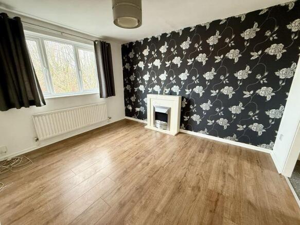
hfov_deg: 102.1
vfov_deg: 85.7
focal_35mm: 14
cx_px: 150
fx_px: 121
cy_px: 112
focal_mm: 2.22
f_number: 2.2
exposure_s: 1/68
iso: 320
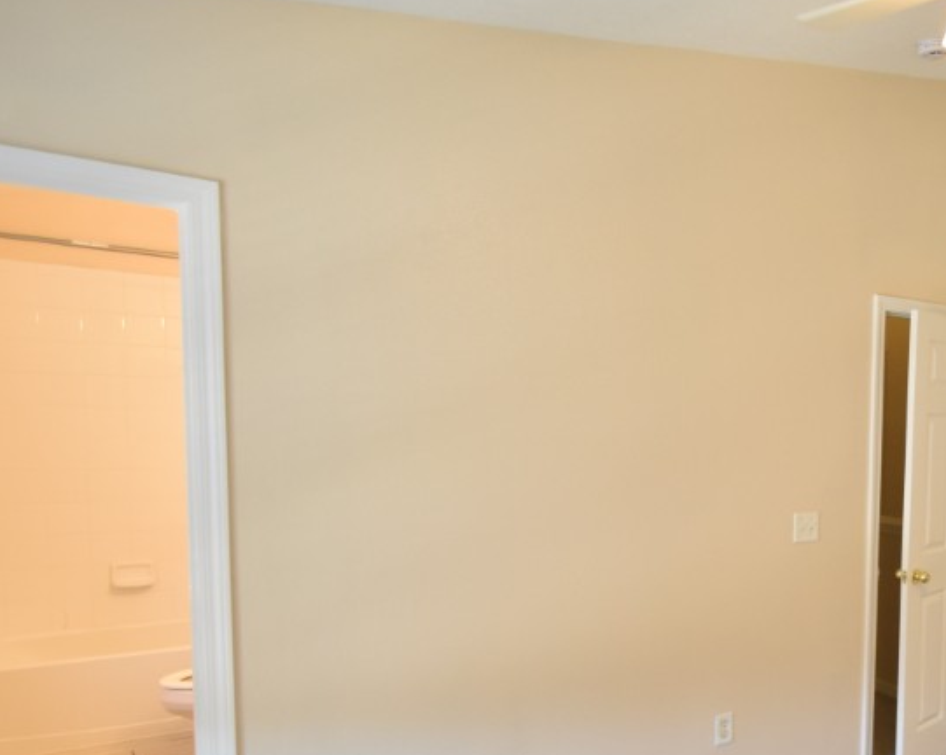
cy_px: 488
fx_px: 839
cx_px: 934
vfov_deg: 47.8
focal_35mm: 30
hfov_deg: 48.9
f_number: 3.5
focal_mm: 10
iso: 800
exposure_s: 1/125
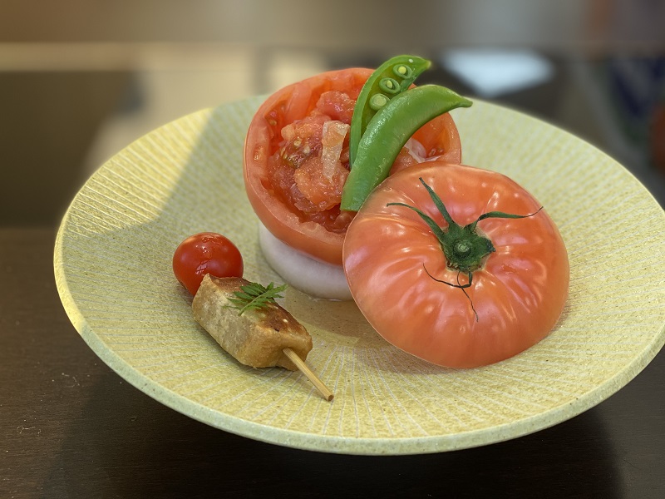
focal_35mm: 52
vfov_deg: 28.0
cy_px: 250
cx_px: 332
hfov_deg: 36.8
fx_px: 999
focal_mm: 6
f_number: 2
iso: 64
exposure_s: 1/122
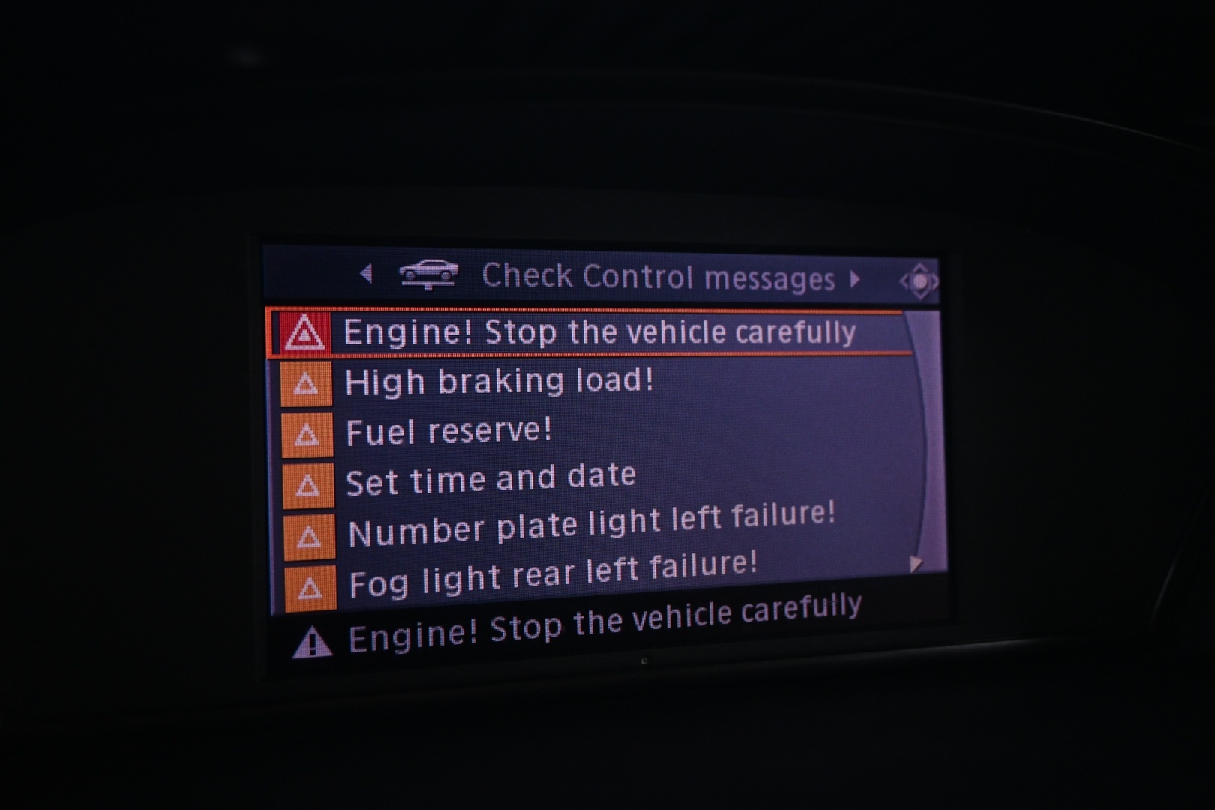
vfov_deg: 36.2
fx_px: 1240
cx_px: 608
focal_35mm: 37
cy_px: 405
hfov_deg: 52.2
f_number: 4.2
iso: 1600
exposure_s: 1/13
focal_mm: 24.5
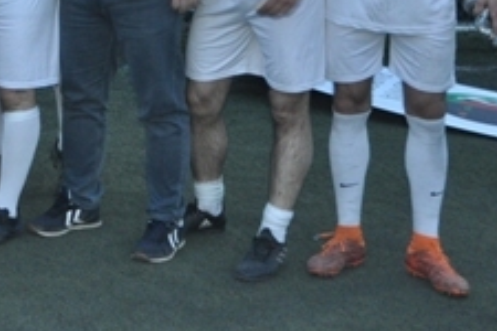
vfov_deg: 12.5
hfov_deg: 17.8
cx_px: -172
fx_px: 1469
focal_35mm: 106
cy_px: -74
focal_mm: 25
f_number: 3.8
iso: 800
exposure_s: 1/60
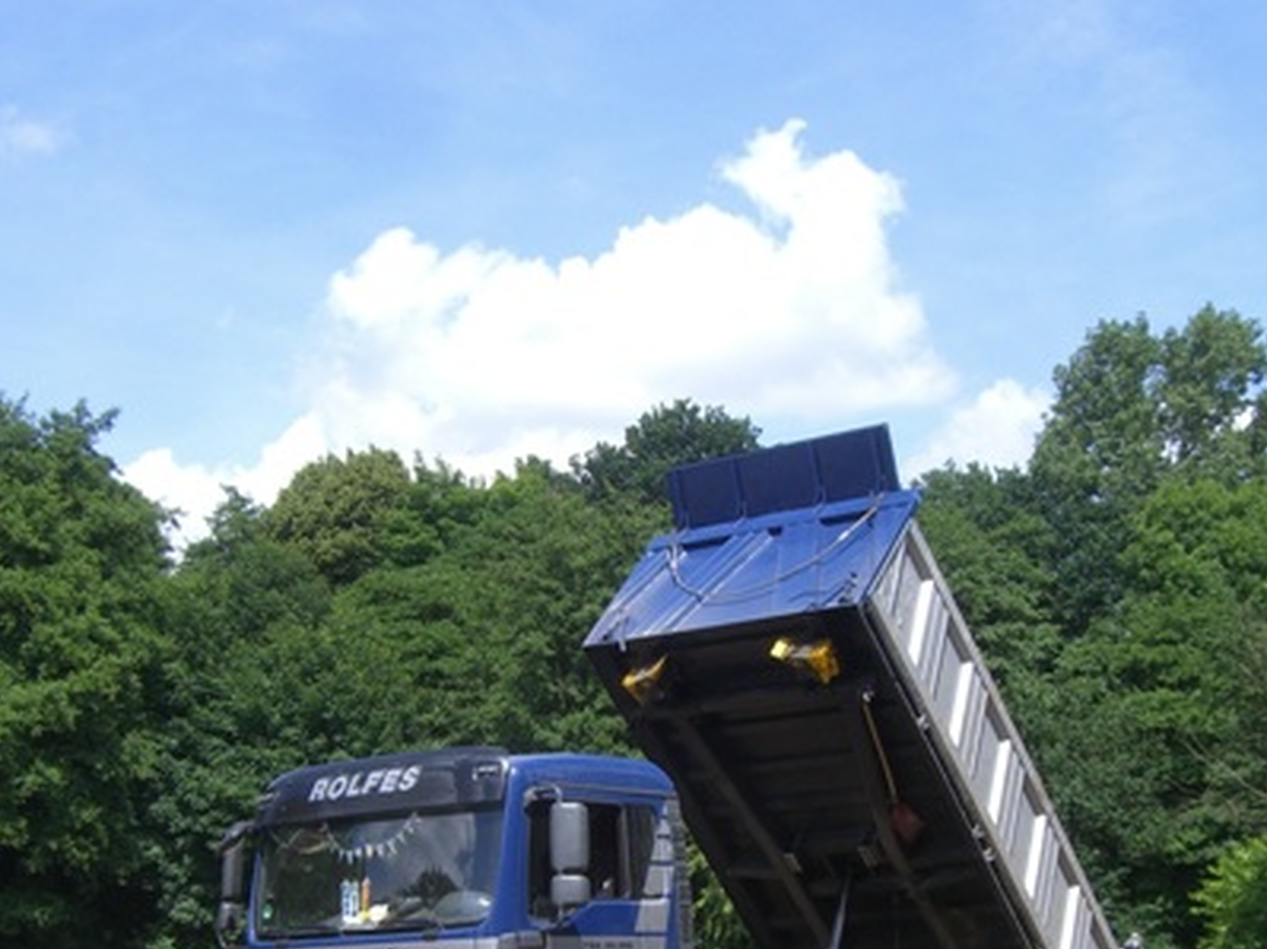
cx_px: 680
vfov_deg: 23.8
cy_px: 701
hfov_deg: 31.7
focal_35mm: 61
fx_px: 2232
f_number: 4.3
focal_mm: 6.2
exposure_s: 1/400
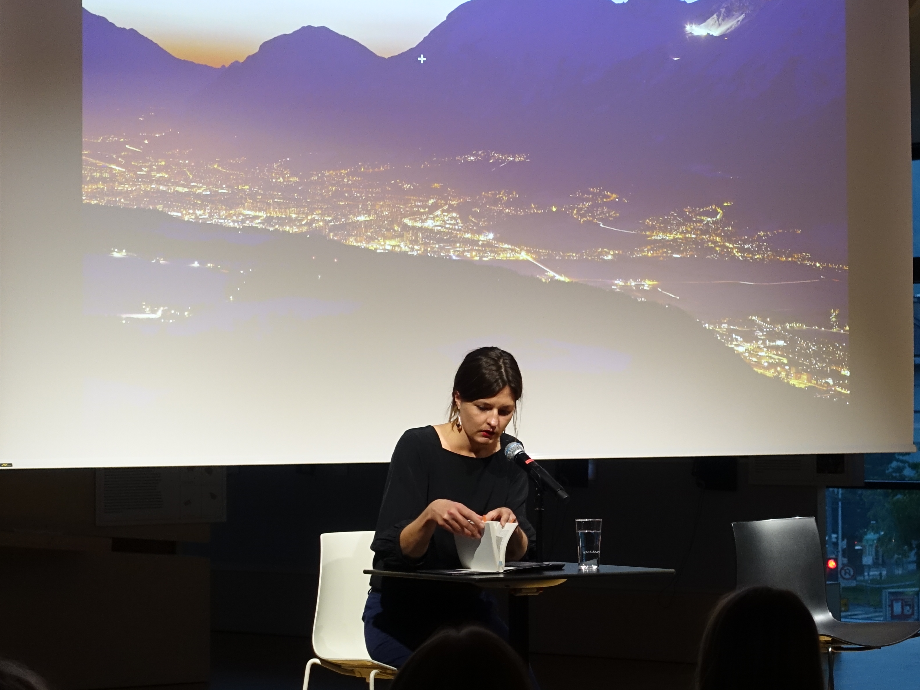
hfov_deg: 19.4
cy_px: 314
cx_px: 588
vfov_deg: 14.6
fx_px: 2684
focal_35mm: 101
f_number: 3.2
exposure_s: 1/60
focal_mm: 22.38
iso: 640
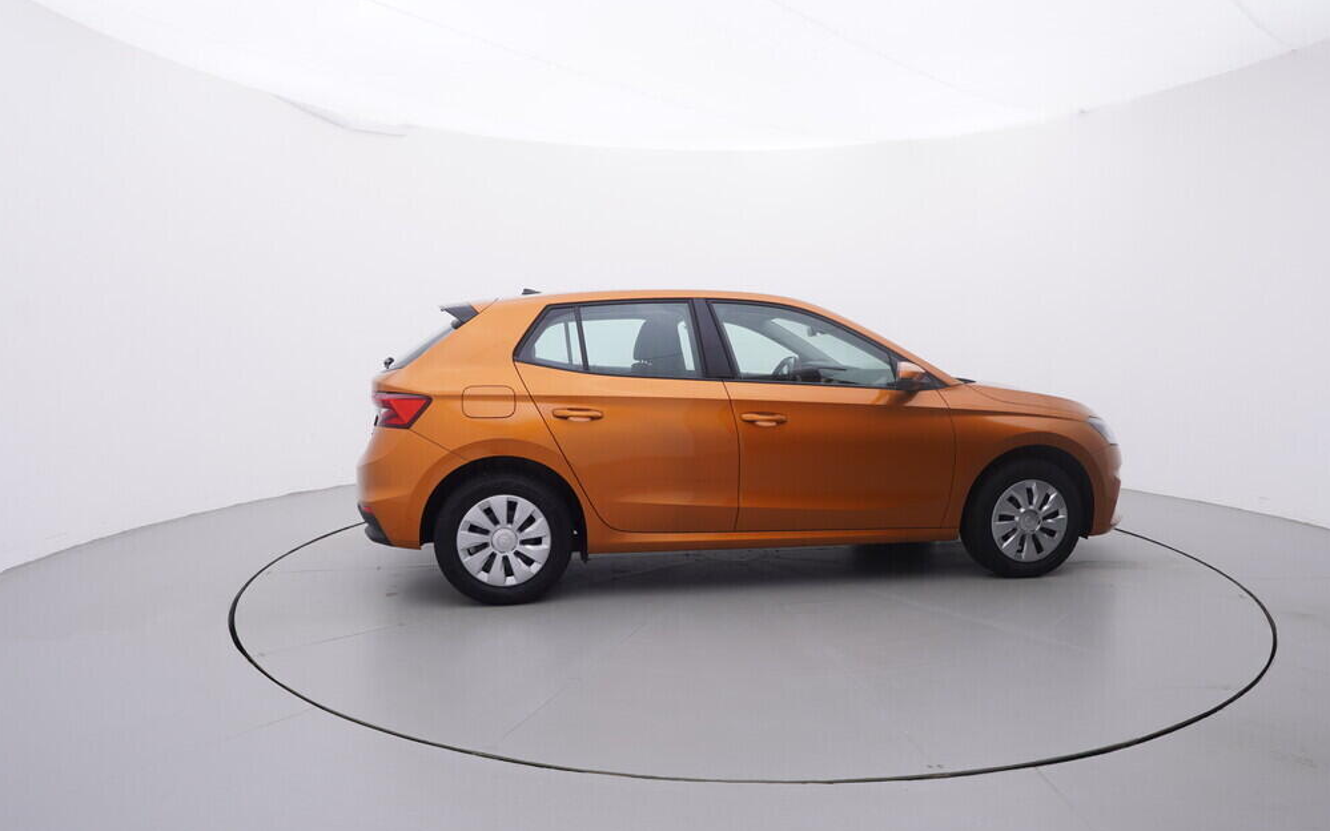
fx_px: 852
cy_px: 441
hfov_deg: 75.9
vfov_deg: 51.9
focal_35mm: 24
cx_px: 674
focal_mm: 15
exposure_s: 1/80
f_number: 5
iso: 200
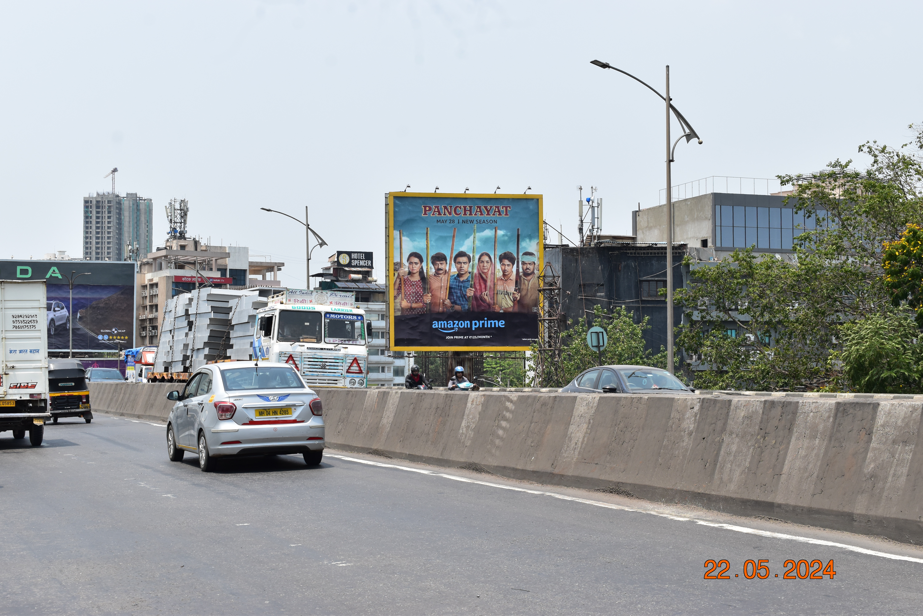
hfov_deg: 37.9
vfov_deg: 25.8
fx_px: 1346
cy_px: 308
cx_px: 462
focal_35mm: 52
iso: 400
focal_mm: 35
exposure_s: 1/500
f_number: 11
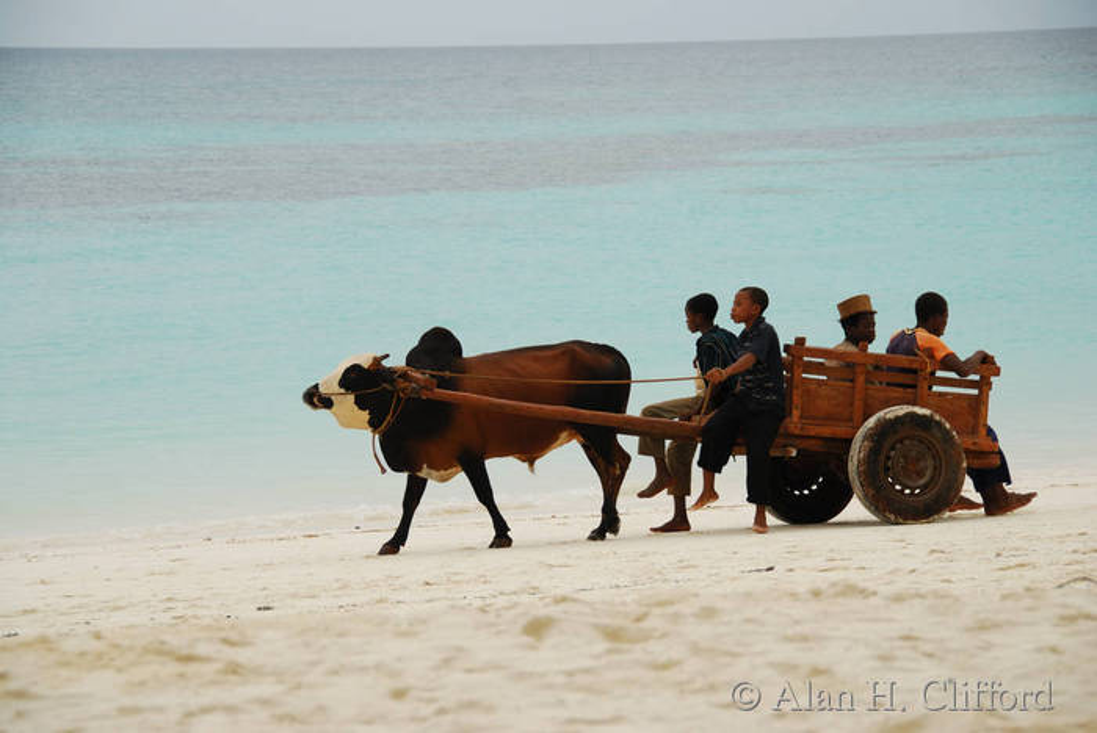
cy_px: 366
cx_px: 548
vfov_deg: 12.2
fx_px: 3431
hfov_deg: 18.2
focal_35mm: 112
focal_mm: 75
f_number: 5.6
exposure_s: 1/500
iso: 100
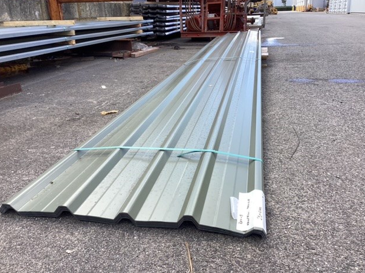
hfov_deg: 56.8
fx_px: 337
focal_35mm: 32
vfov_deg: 44.2
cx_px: 185
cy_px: 136
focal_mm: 3.3
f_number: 2.4
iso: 25
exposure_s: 1/221
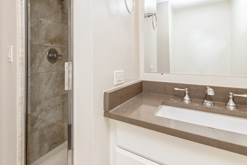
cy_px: 64
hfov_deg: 81.3
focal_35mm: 20
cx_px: 83
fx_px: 137
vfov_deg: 61.2
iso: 100
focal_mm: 12
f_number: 10
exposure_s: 1/15
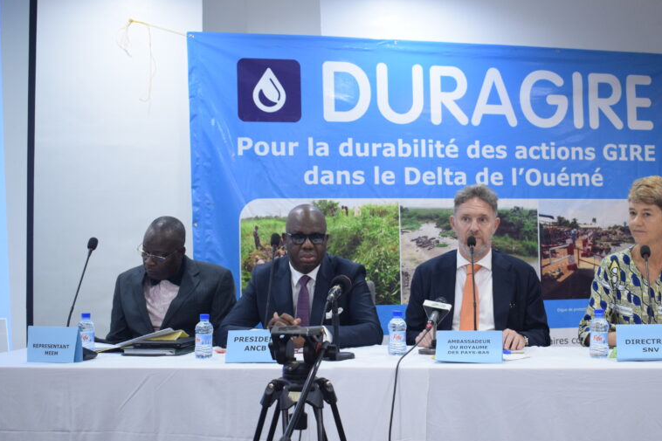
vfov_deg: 26.6
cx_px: 397
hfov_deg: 39.0
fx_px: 932
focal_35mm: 51
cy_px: 221
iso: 1000
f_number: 4
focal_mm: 25
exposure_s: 1/30
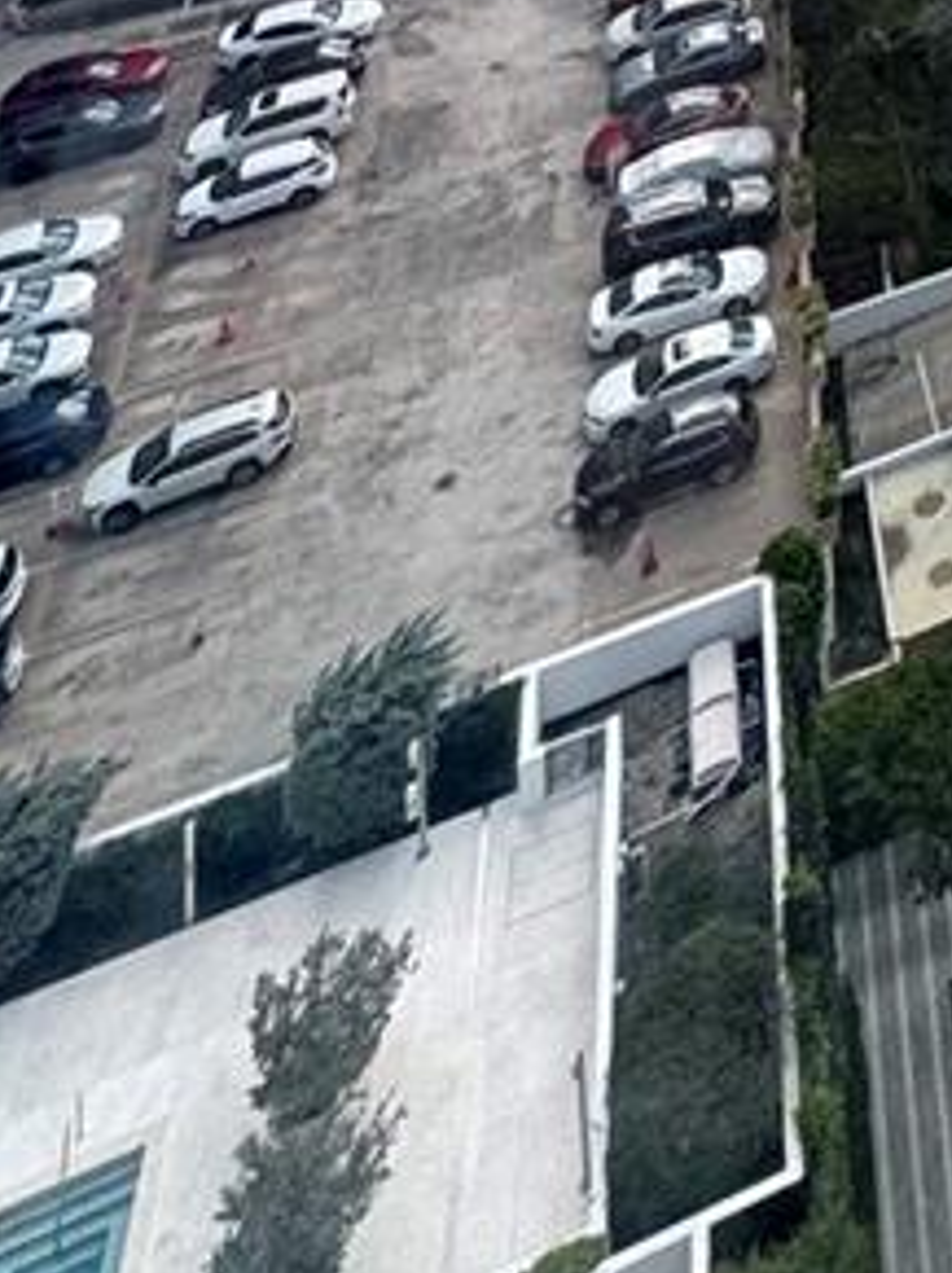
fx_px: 2130
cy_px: -1273
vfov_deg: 19.2
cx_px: 1750
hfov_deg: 18.9
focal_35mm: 58
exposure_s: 1/1094
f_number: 2.2
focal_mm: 2.22
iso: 40
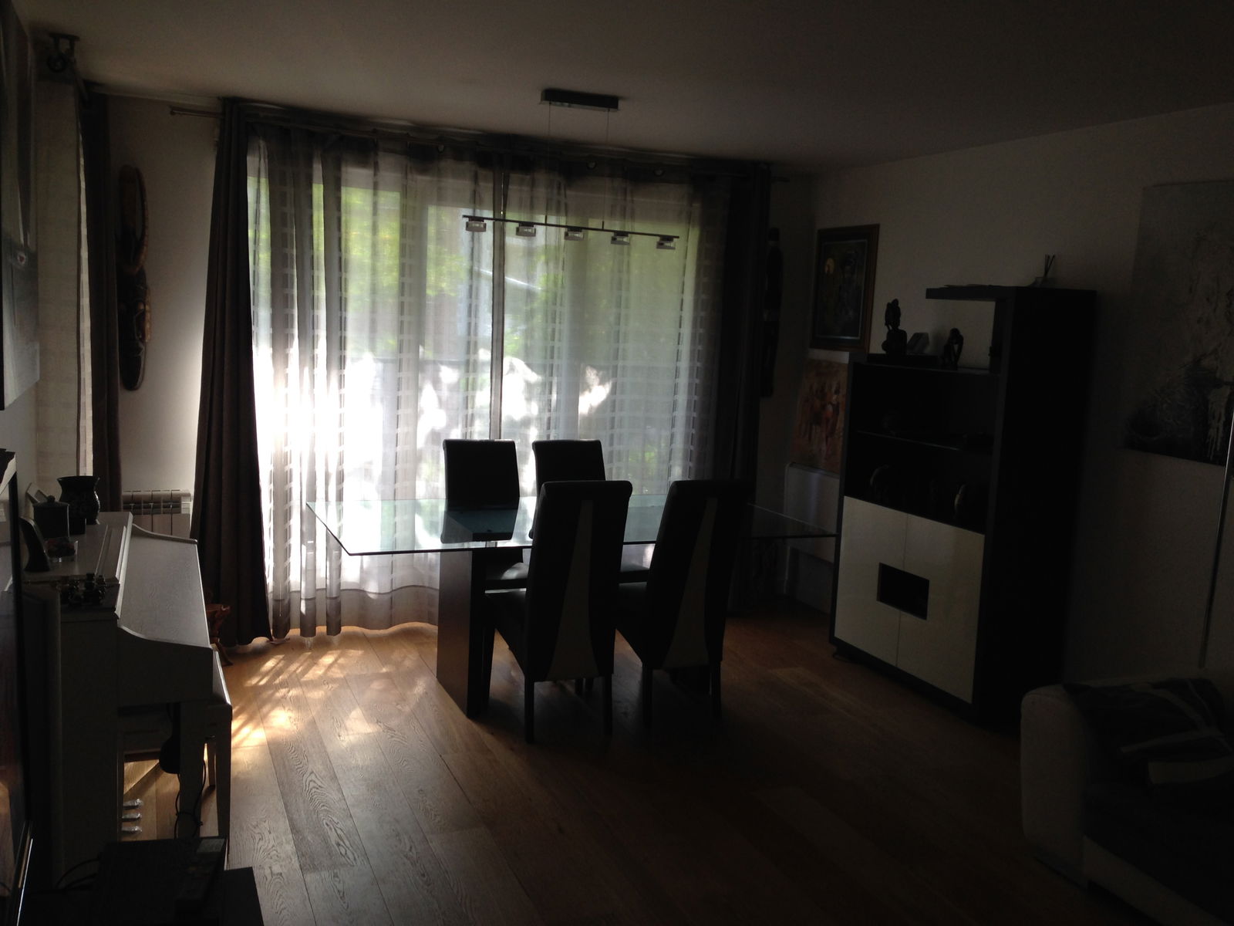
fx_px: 1176
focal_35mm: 33
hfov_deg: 55.4
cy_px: 463
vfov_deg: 42.9
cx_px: 617
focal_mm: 4.12
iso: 50
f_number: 2.4
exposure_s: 1/60
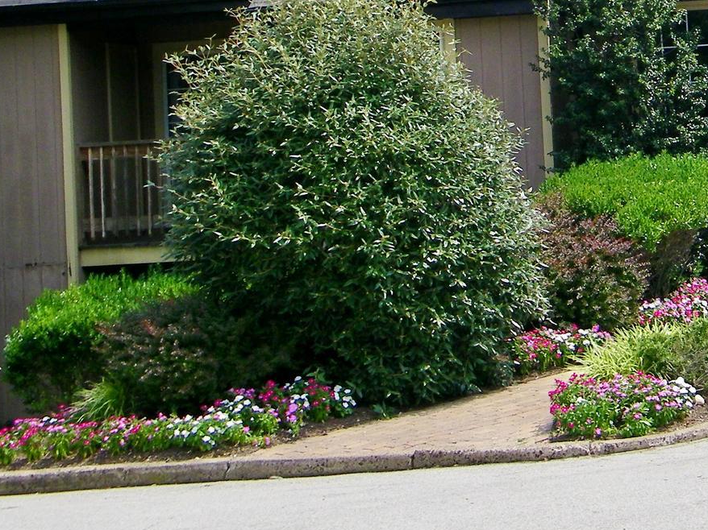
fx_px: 2004
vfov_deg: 14.8
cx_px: 689
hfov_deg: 19.5
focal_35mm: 98
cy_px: -1
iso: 80
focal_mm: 7.5
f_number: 7.6
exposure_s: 1/200
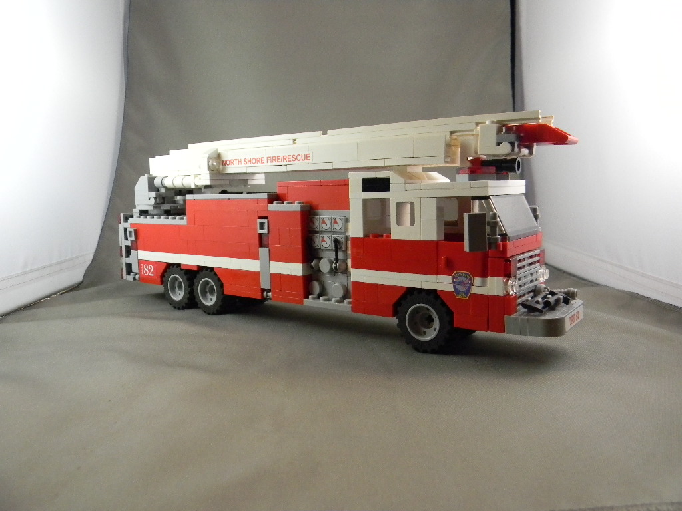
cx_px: 341
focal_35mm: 28
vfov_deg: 49.7
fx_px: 552
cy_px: 256
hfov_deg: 63.4
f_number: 3.5
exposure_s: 1/62.4
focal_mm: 5
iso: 400
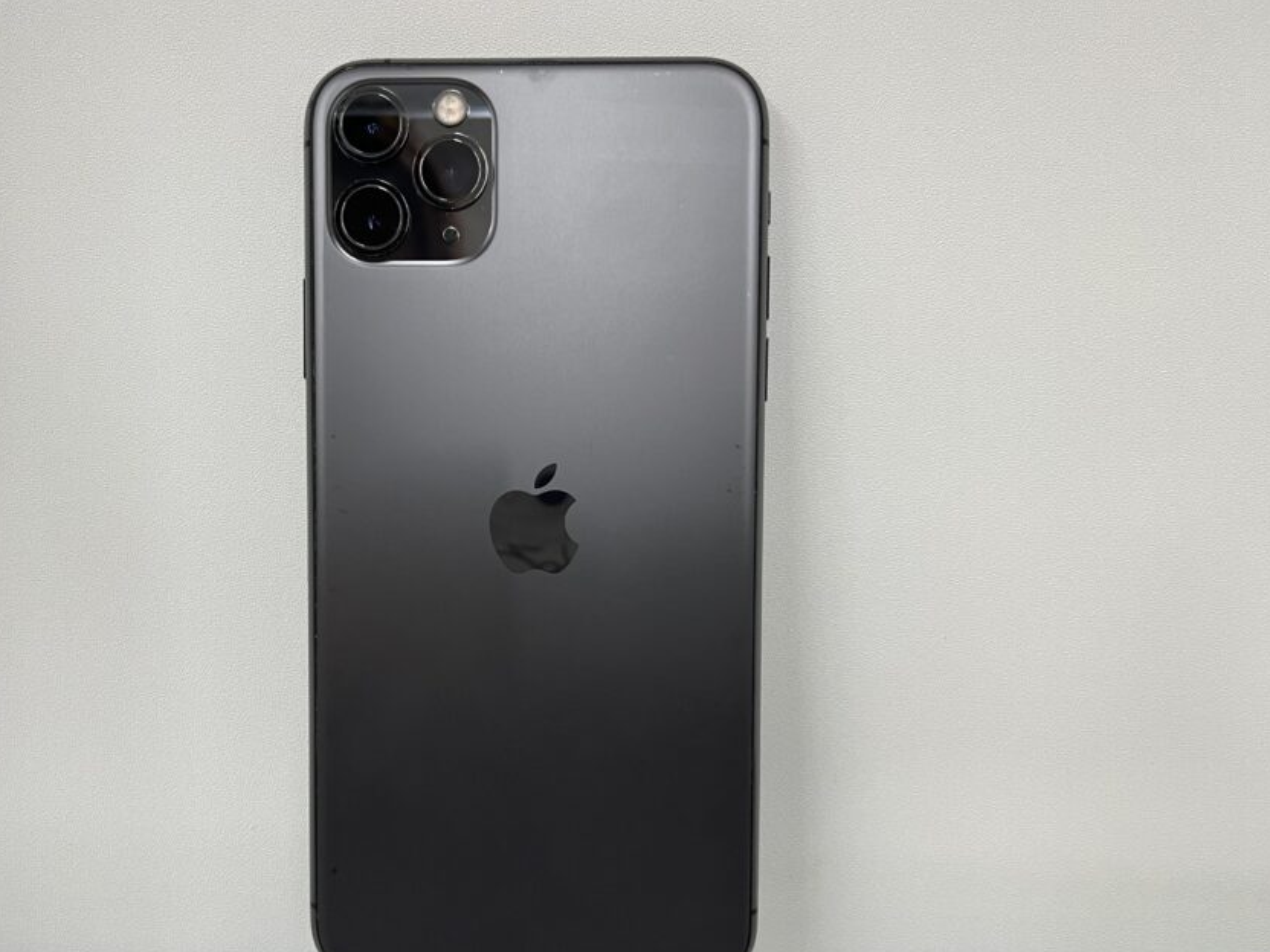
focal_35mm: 32
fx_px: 1174
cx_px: 519
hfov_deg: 56.5
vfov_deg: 44.0
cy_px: 552
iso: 64
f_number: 1.6
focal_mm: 5.1
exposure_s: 1/50
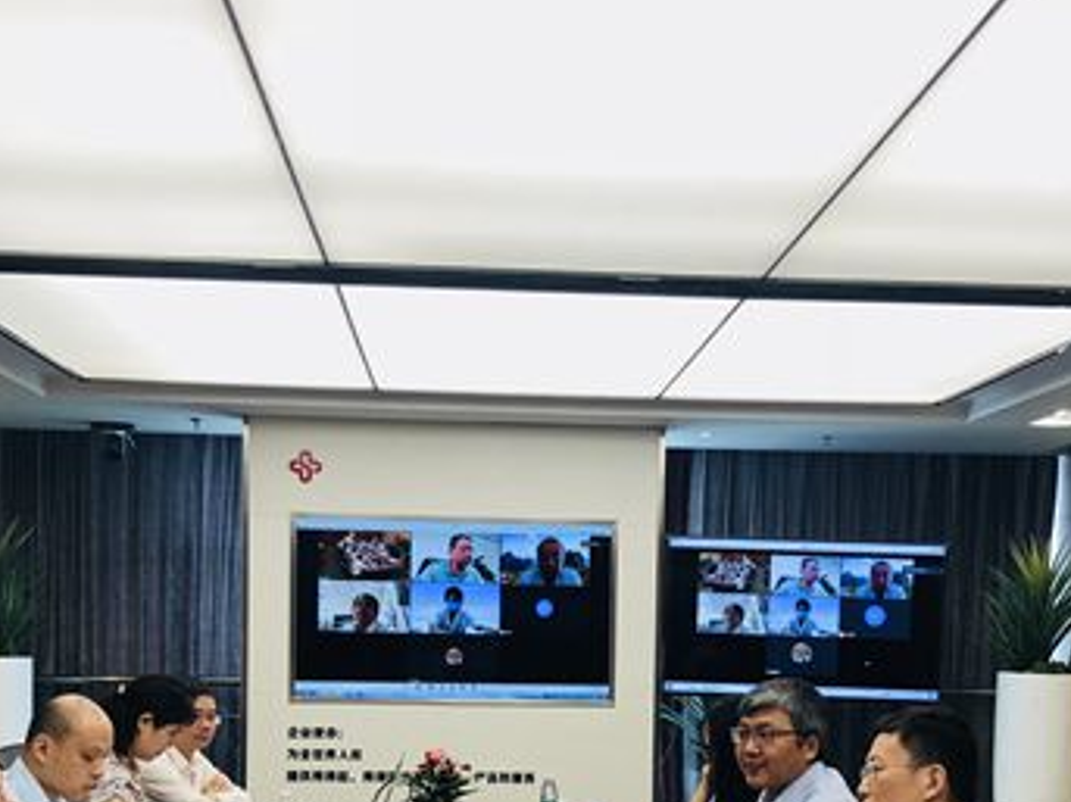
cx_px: 578
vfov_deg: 28.8
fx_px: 1516
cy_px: 677
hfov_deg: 38.9
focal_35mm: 49
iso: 25
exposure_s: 1/33
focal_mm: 4
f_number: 1.8
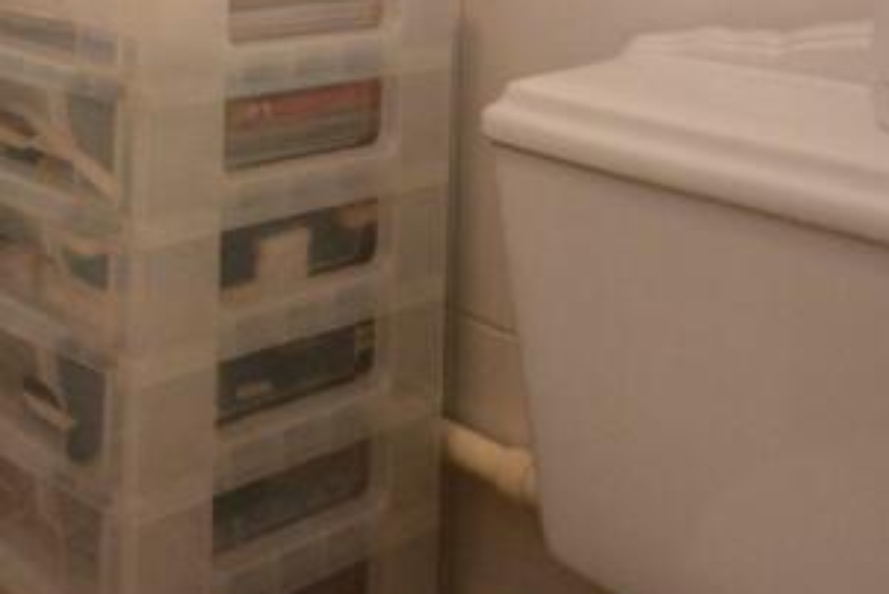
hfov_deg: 34.1
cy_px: -202
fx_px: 1260
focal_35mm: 51
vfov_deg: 23.2
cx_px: -71
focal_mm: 10
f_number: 4
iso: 2000
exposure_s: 1/60
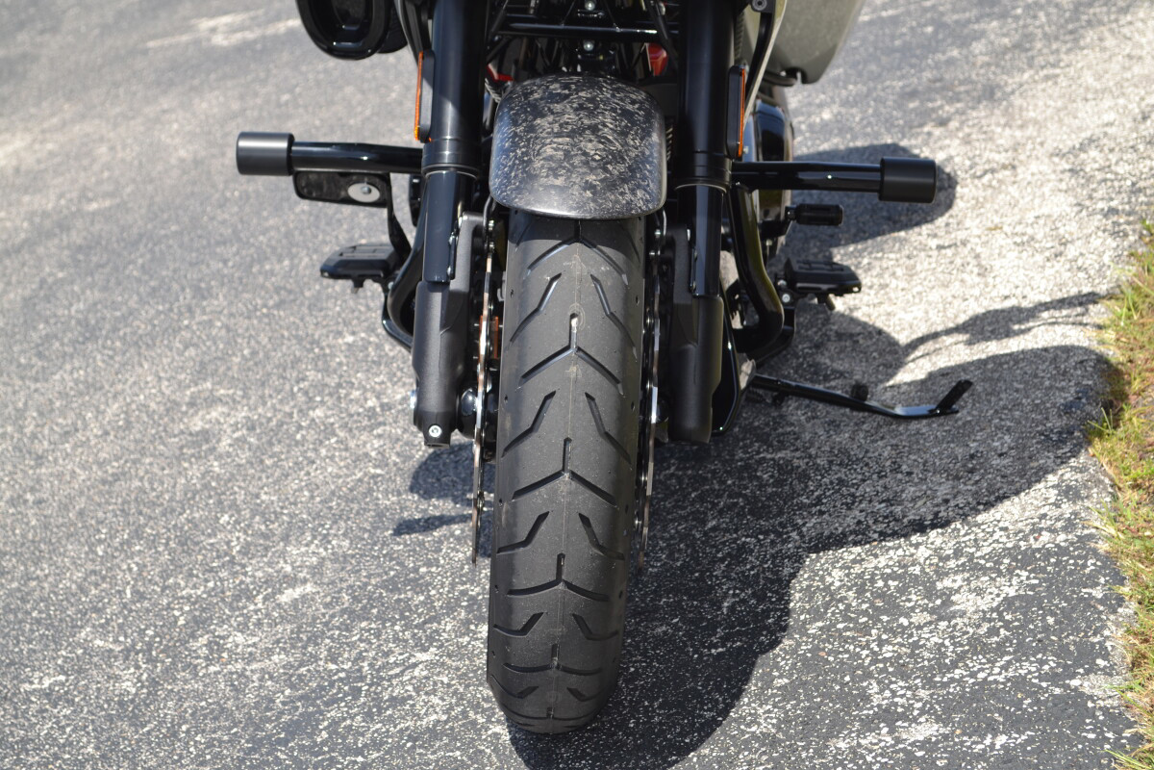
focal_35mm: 72
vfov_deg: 18.9
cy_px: 385
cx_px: 577
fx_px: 2308
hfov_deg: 28.1
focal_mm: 48
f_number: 7.1
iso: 100
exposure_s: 1/200
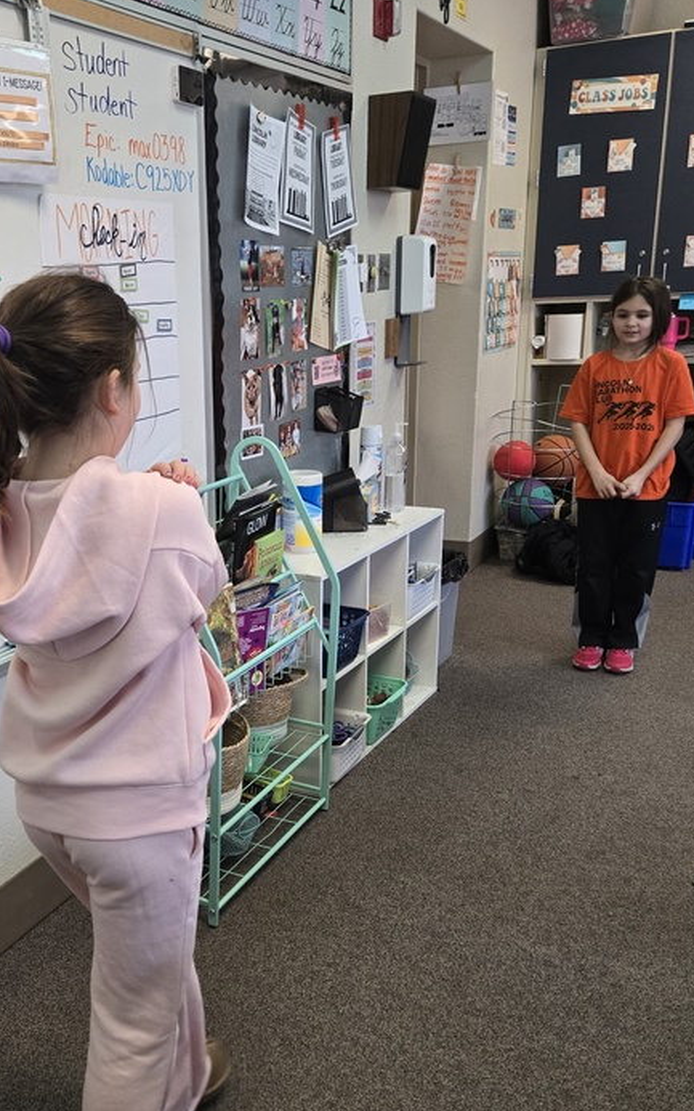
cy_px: 630
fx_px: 1090
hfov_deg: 34.7
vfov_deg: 53.8
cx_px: 192
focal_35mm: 36
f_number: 1.8
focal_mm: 5.4
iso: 320
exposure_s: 1/120
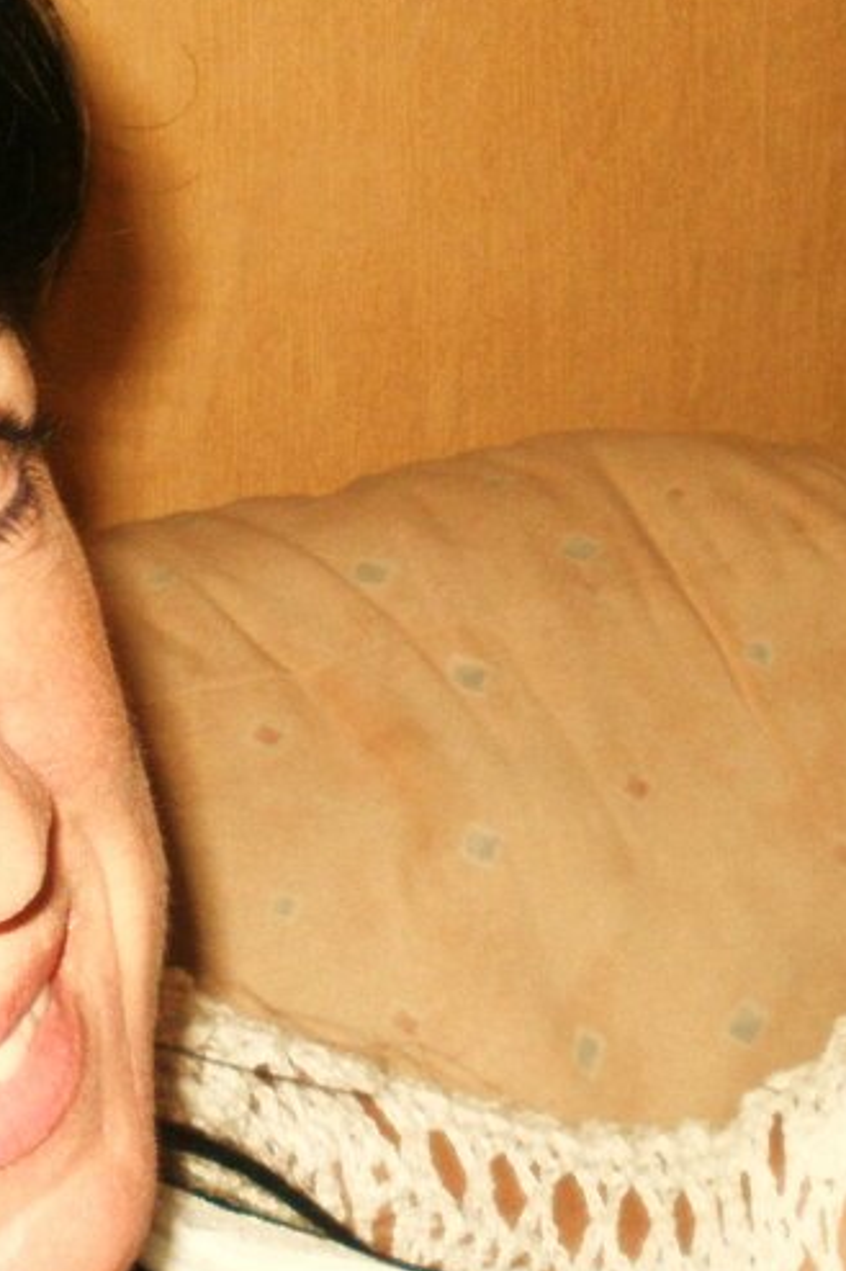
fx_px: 3210
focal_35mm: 91
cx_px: 134
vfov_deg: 22.3
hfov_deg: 14.9
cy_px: 810
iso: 125
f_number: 3.5
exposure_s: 1/30
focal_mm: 6.3
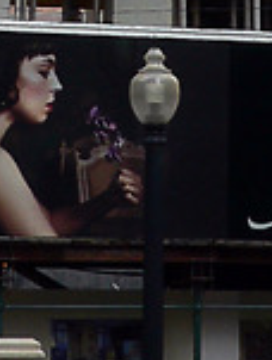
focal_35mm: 214
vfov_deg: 9.1
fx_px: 2233
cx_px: 323
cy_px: -81
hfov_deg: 6.9
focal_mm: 6
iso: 80
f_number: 4
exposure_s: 1/200
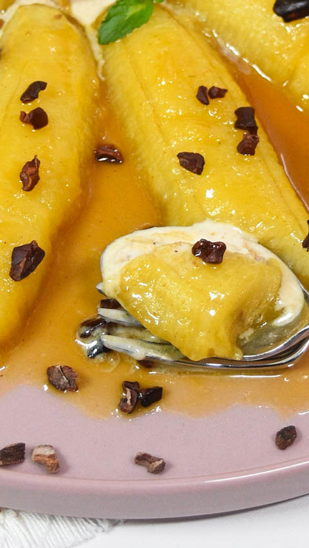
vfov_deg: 33.1
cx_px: 150
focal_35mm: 63
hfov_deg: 19.1
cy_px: 186
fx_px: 917
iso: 500
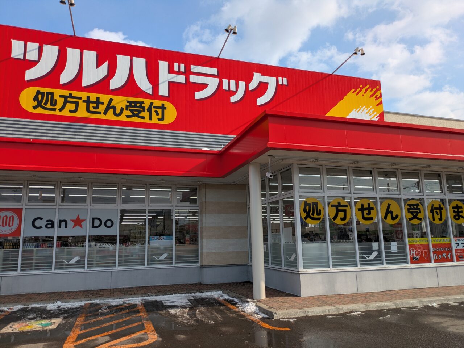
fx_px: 335
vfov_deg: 54.9
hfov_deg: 69.4
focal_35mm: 25
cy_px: 174
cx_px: 232
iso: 52
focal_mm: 5.43
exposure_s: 1/2632
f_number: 1.89
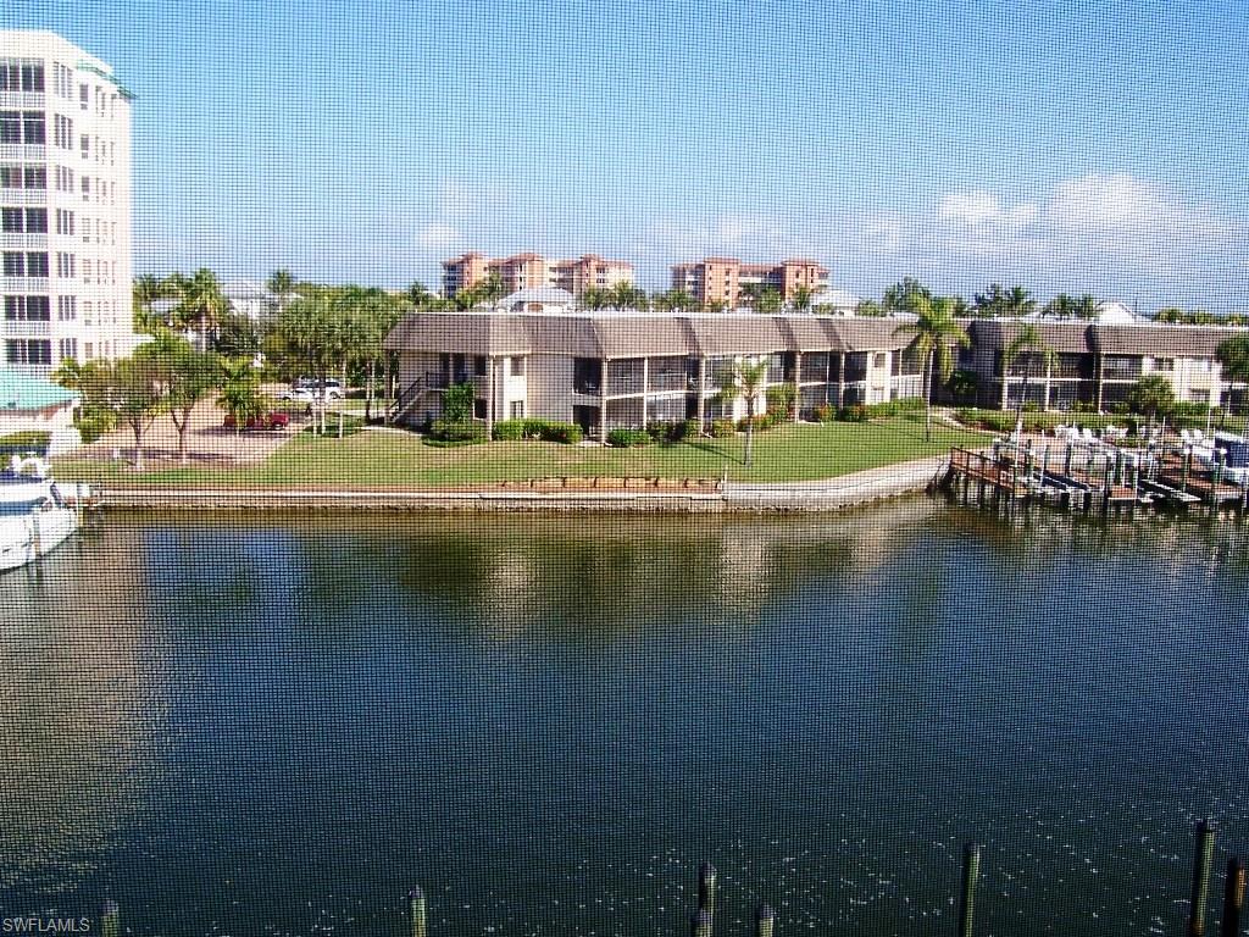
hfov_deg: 54.0
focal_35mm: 34
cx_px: 624
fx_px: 1227
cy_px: 468
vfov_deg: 41.8
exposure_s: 1/350
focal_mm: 5.6
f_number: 5.6
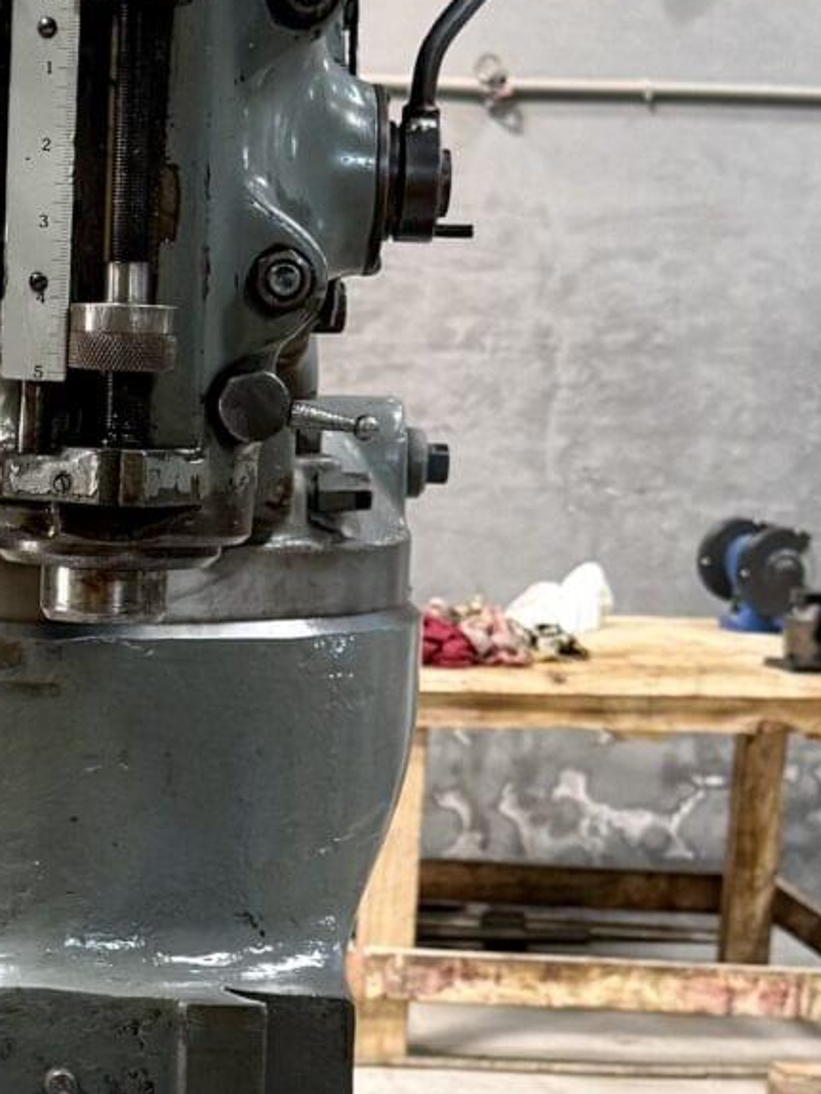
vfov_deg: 18.2
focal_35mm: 107
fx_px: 3381
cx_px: 67
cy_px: 921
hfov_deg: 13.7
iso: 200
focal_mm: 6.76
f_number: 1.78
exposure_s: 1/100
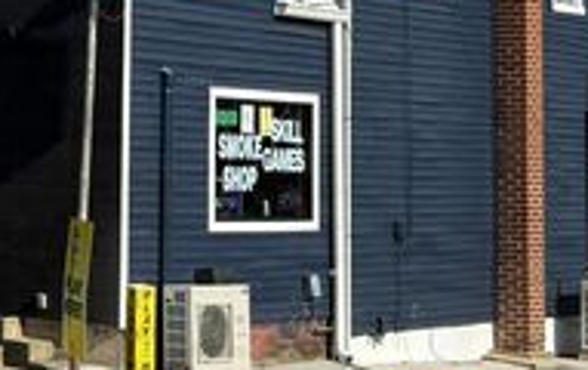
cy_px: -97
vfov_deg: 9.7
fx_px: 2134
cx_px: -74
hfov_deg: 15.2
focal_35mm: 133
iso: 100
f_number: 1.8
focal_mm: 6.8
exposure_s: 1/7143
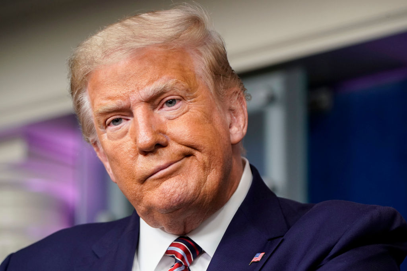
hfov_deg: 7.5
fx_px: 3098
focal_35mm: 274
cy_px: 136
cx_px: 204
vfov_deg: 5.0
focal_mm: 274
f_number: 5.6
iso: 2500
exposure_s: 1/200
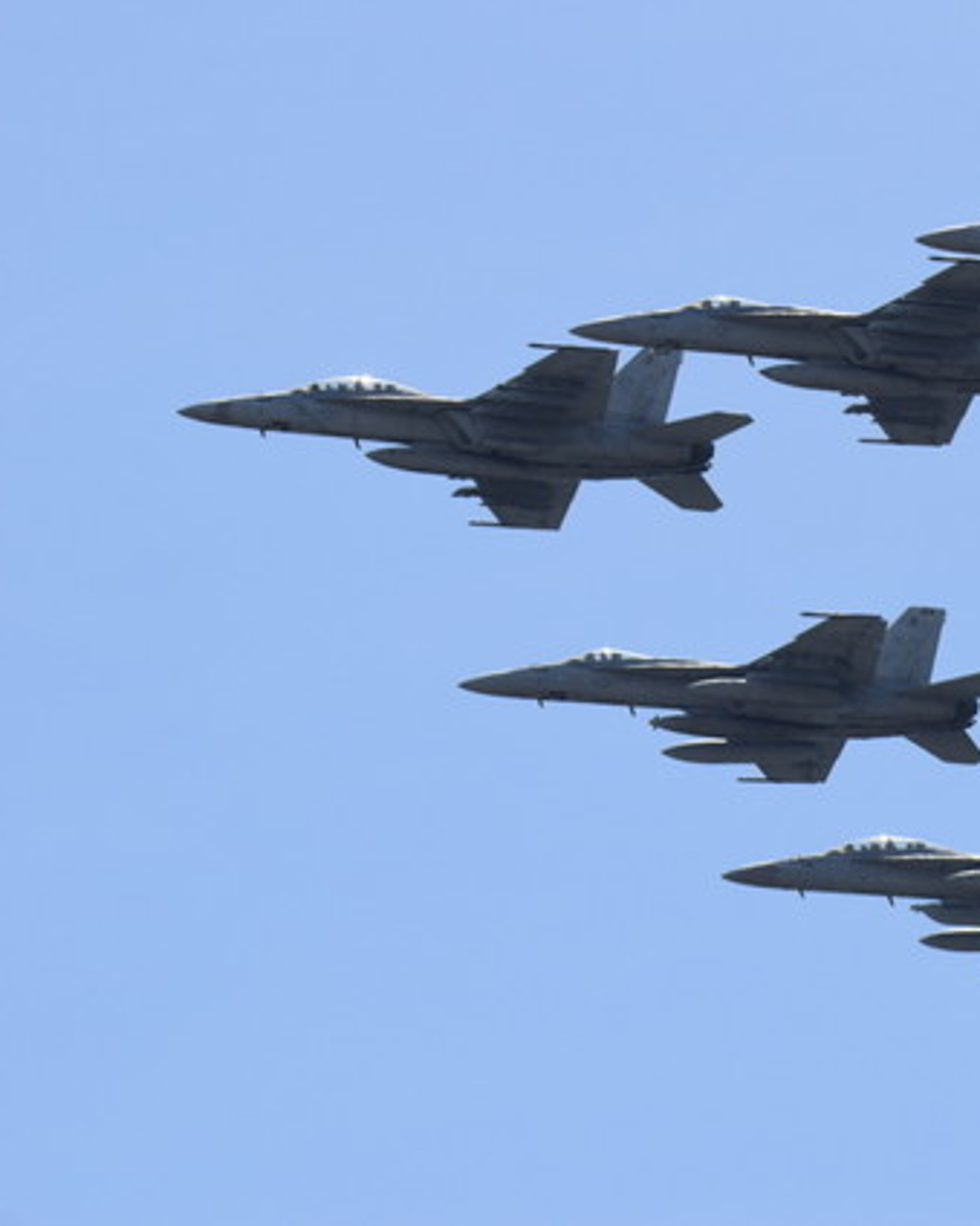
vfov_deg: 4.6
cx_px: 908
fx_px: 15414
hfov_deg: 3.6
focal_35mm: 425
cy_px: 612
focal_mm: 200
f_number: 8
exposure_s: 1/2000
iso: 320
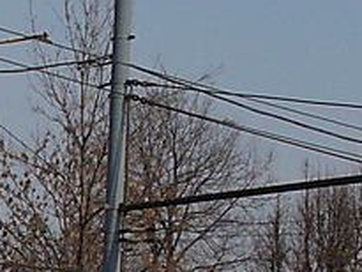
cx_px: -381
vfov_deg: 4.9
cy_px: 344
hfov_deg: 6.4
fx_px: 3150
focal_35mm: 301
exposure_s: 1/500
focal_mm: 8.9
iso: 80
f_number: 6.2
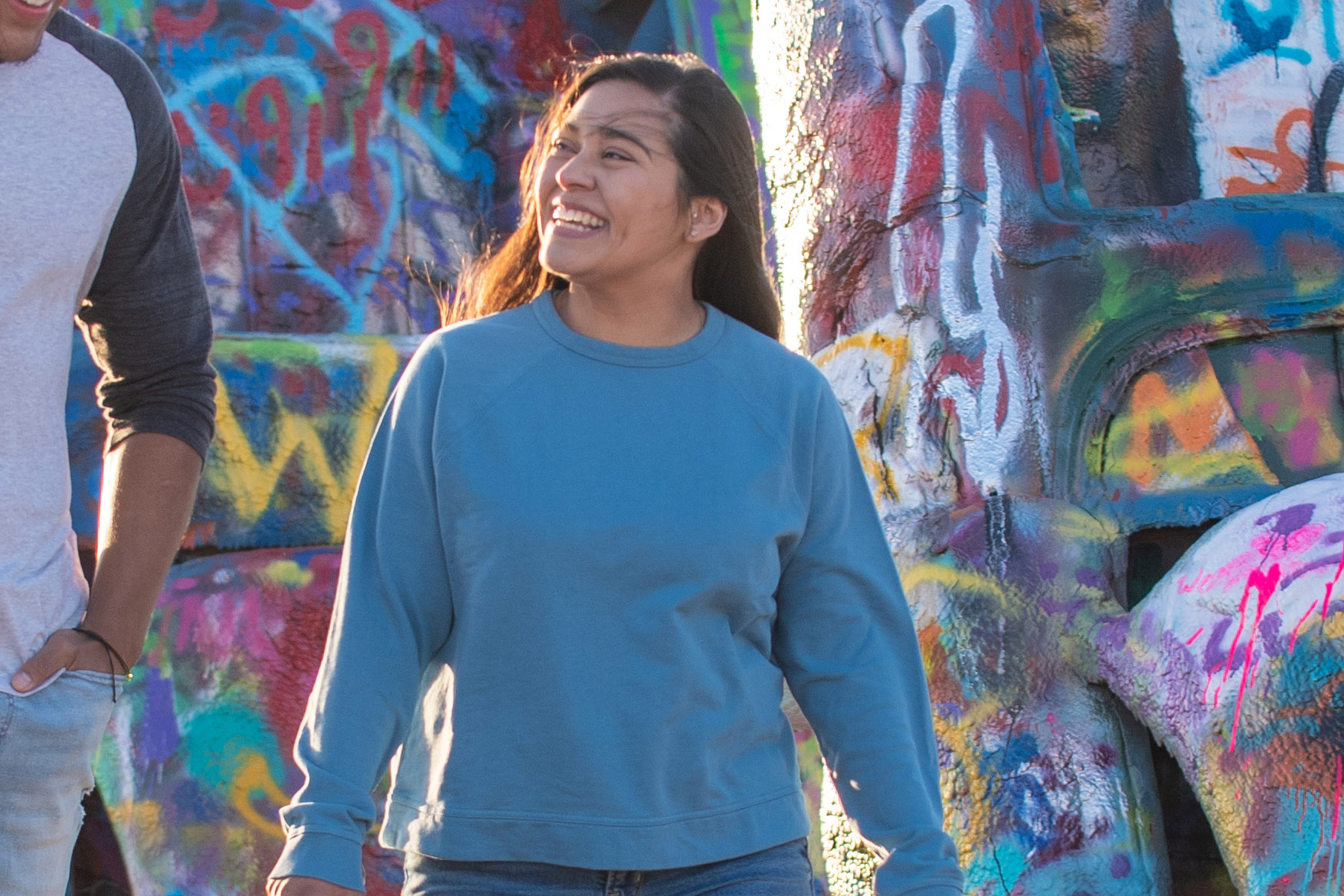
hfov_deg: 8.6
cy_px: 700
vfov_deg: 5.8
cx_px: 564
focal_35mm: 238
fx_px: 8885
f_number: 3.5
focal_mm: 50
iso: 100
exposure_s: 1/320
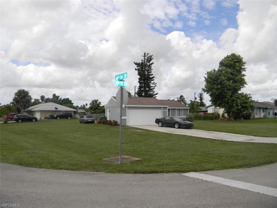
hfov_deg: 63.4
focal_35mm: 28
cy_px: 104
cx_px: 138
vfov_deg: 49.7
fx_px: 224
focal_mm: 5
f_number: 7
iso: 80
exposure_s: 1/308
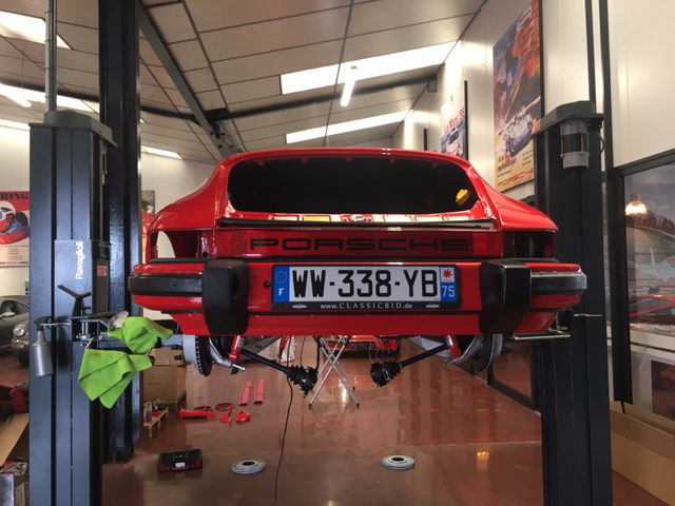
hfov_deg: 61.7
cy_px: 253
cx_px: 338
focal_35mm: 29
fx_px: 565
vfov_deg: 48.2
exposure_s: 1/33
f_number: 2.2
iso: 64
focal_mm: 4.15
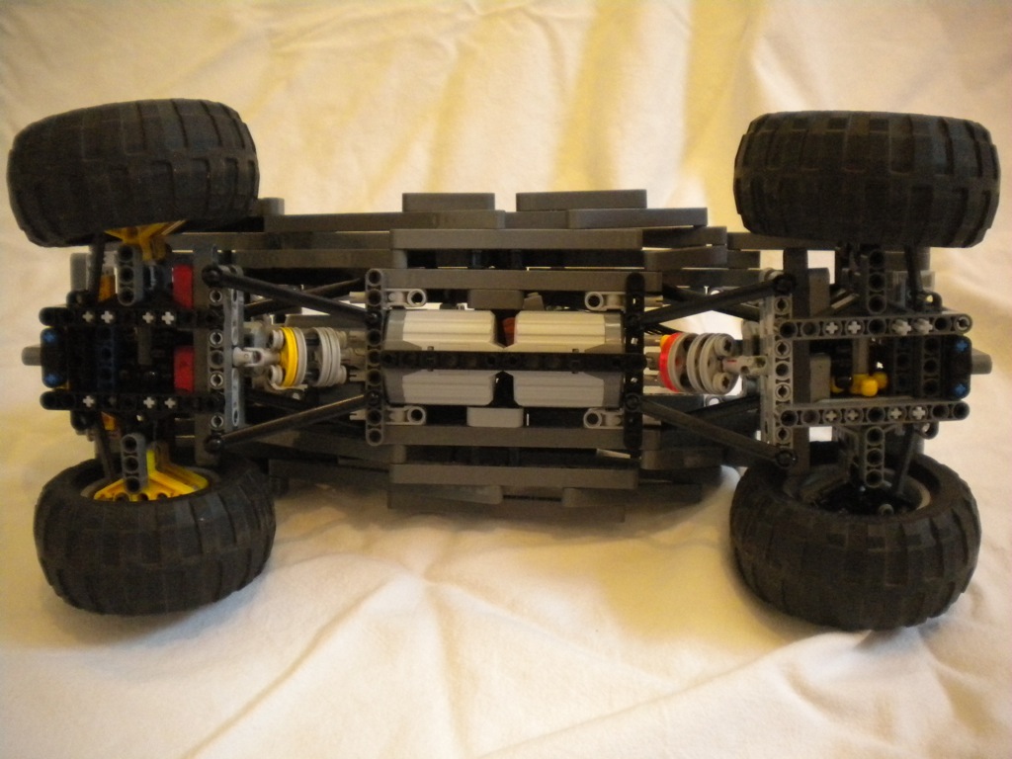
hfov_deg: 52.6
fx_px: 1023
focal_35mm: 35
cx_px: 506
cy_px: 380
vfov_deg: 40.7
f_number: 3.1
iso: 800
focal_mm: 6.3
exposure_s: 1/62.3
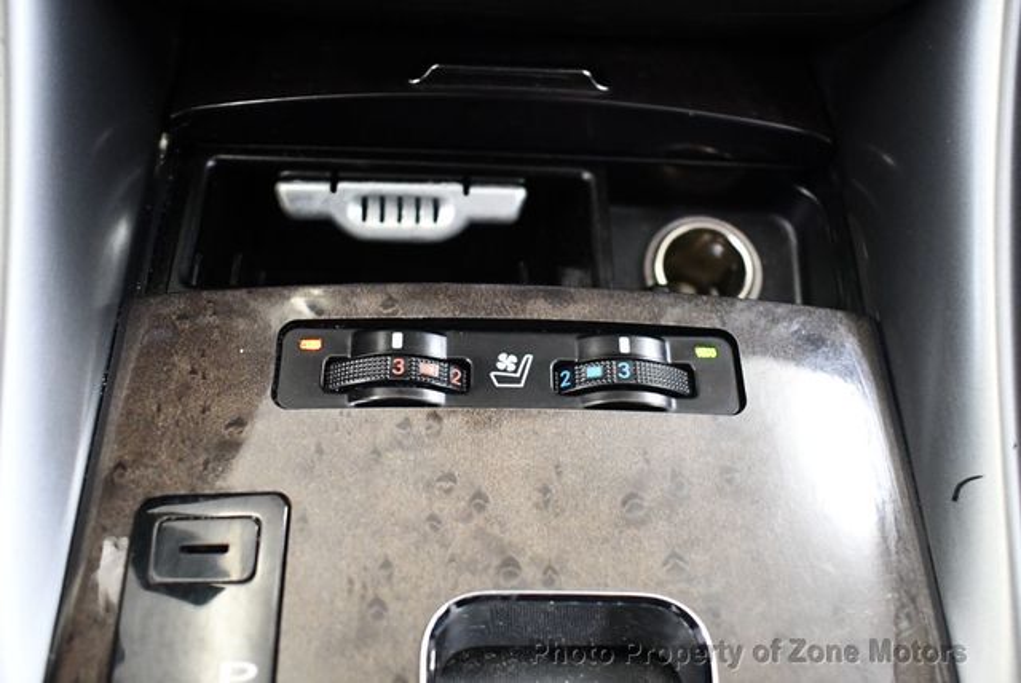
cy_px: 342
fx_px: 1022
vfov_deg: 36.9
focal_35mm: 36
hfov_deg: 53.1
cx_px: 510
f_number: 3.5
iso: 4000
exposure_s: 1/60
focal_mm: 18
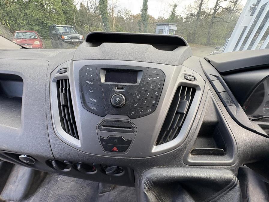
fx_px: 109
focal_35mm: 14
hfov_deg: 102.1
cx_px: 134
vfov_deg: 85.7
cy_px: 101
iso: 125
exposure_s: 1/99
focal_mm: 2.22
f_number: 2.2
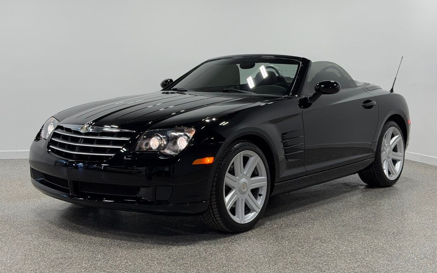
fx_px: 607
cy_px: 112
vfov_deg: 25.3
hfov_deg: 39.6
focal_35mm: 51
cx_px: 218
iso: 64
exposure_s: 1/324
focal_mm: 6.76
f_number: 1.78
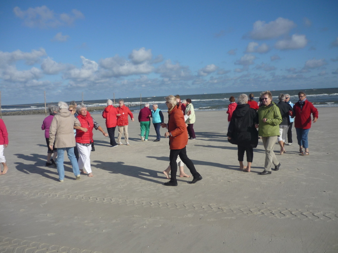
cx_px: 169
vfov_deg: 42.9
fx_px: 322
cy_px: 126
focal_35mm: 33
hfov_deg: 55.4
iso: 100
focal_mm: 5.5
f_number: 8
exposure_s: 1/400
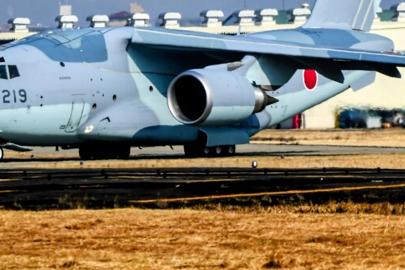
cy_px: 35
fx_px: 8158
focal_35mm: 725
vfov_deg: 1.9
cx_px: 221
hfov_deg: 2.8
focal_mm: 320
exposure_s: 1/1250
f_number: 5.6
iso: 110
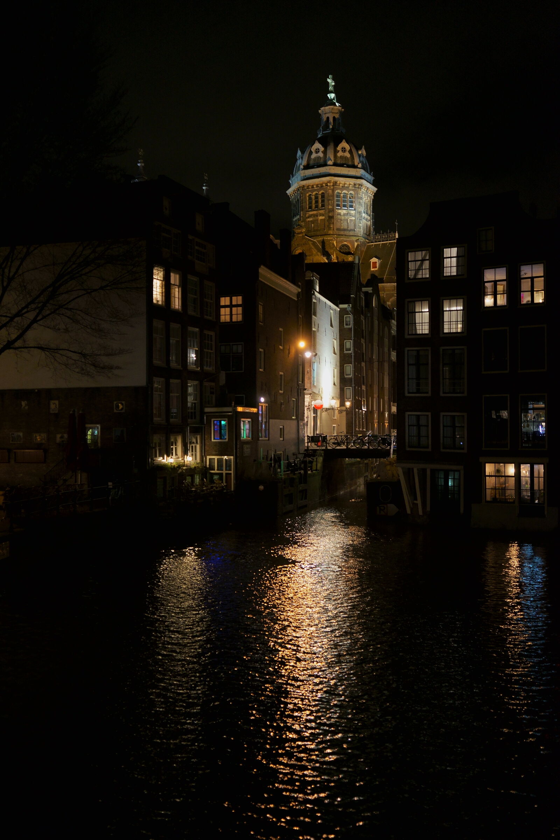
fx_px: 817
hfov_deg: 37.9
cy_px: 420
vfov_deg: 54.4
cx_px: 280
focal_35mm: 35
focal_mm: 35
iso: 500
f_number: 2.8
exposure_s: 1/15
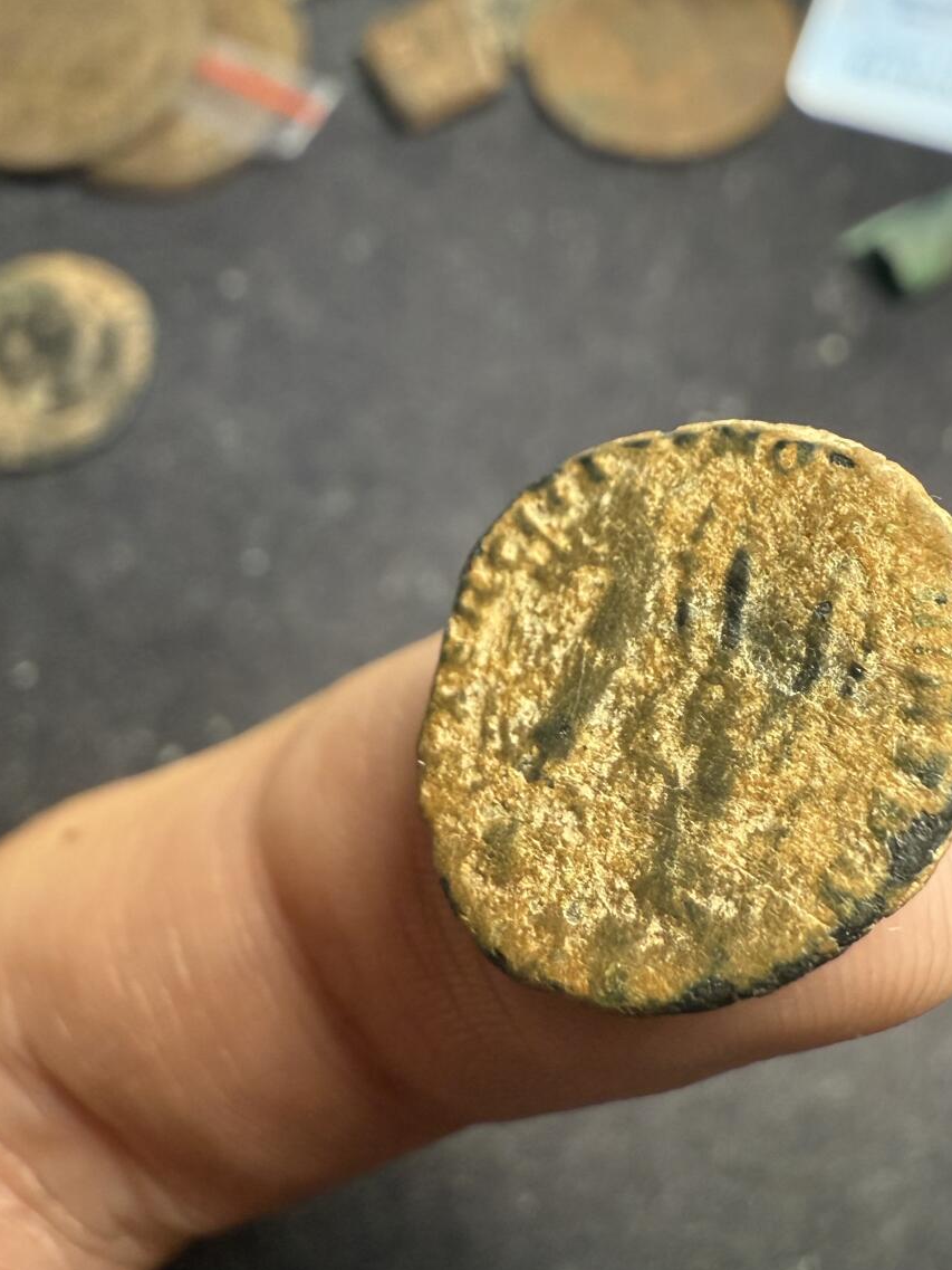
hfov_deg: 37.2
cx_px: 657
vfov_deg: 49.0
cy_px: 663
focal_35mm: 38
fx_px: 1393
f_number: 2.2
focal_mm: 2.22
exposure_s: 1/85
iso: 400
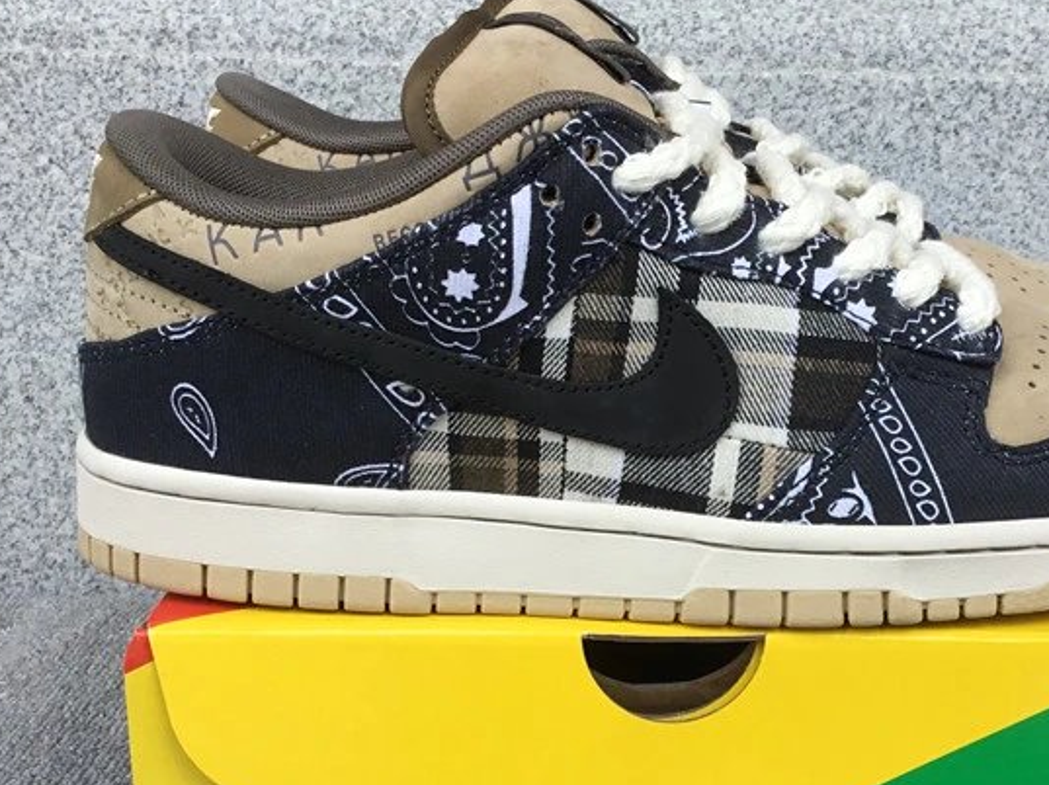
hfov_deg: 36.6
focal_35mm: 52
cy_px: 460
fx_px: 1575
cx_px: 662
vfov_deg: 28.0
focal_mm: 3.3
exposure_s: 1/418
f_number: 2.4
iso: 25
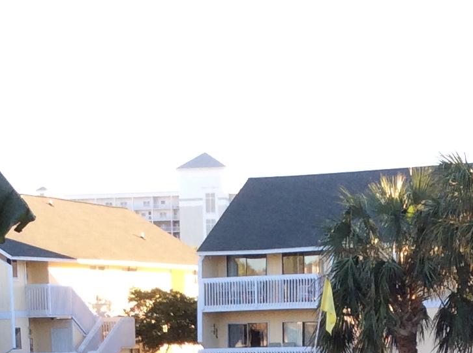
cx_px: 208
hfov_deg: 16.7
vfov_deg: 11.7
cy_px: 595
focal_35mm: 118
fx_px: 1609
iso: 32
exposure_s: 1/254
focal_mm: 3.3
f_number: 2.4
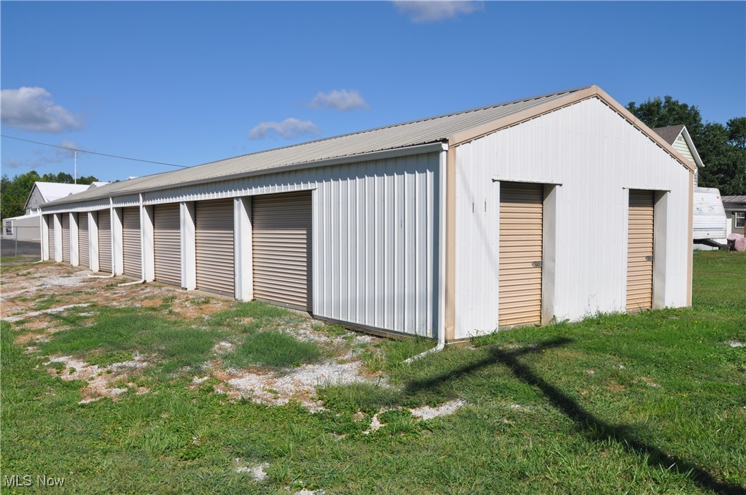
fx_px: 652
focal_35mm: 32
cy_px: 248
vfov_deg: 41.6
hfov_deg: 59.6
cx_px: 373
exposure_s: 1/400
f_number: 10
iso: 200
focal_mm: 21
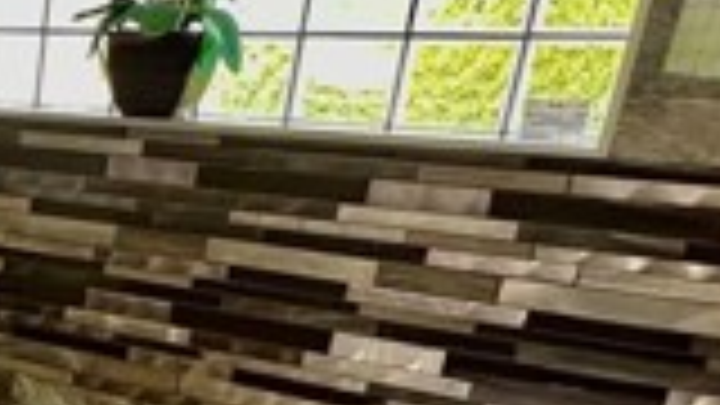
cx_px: -320
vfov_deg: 18.9
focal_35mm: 61
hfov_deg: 26.4
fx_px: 1165
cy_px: 446
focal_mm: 2.22
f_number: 2.2
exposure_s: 1/120
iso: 250
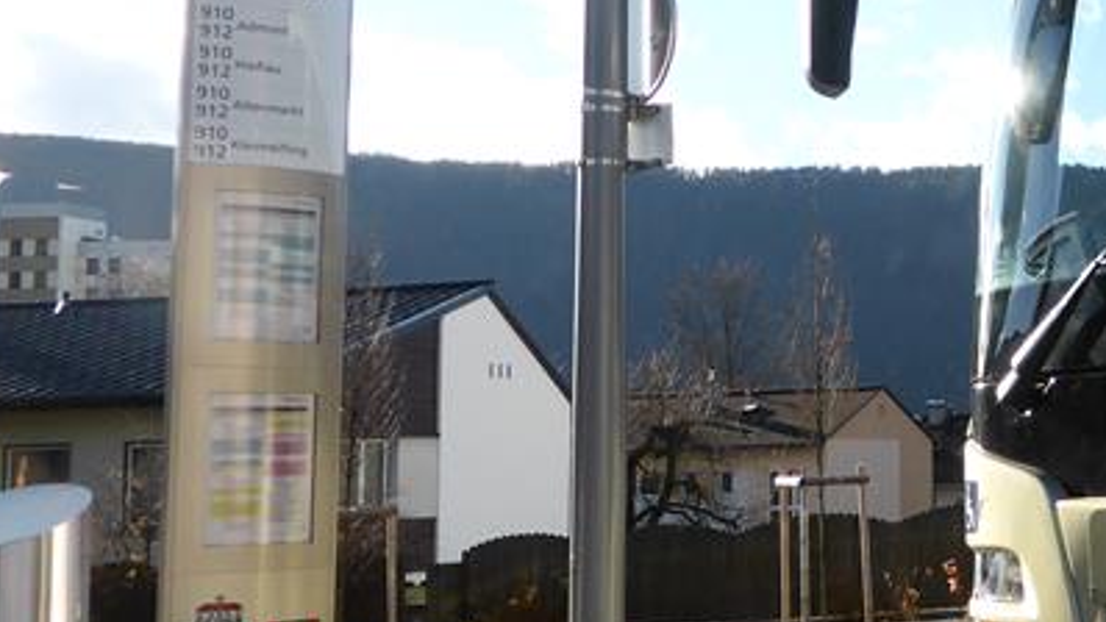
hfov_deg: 26.2
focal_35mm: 70
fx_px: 2053
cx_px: 1392
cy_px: 211
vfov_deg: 17.2
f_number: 3.3
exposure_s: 1/500
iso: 100
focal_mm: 4.3
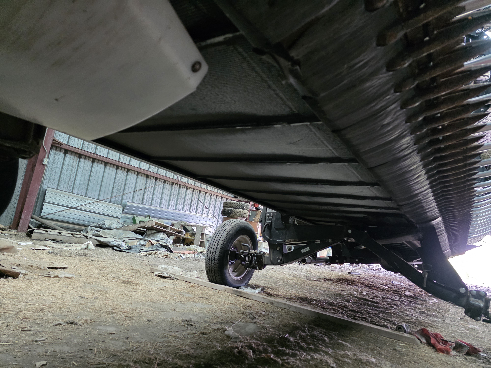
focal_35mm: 23
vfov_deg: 58.9
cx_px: 246
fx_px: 326
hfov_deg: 73.9
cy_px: 184
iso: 1250
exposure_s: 1/120
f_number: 1.7
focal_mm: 6.3
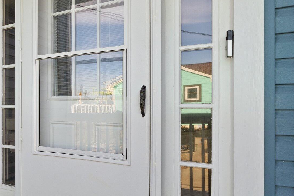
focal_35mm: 31
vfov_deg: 42.7
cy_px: 108
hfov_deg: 57.6
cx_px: 72
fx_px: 250
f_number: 9
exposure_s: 1/125
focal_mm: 10.9
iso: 400
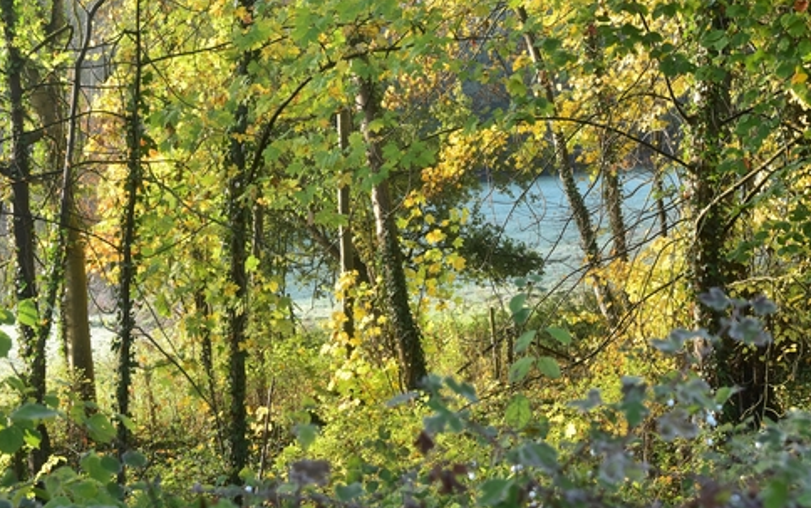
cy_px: 178
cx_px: 409
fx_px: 1592
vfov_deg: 18.1
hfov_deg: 28.6
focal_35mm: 72
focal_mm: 38
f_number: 10
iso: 400
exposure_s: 1/50
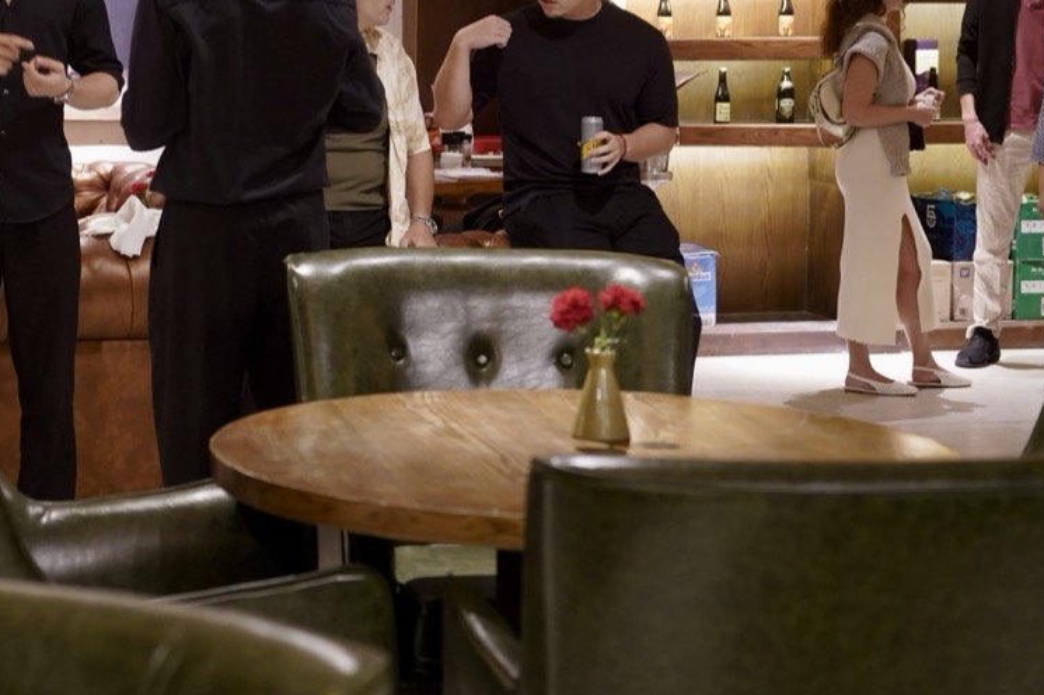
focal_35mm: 94
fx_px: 2725
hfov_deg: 21.2
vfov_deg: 14.4
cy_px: 82
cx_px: 81
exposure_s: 1/50
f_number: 2.8
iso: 2000
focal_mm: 50
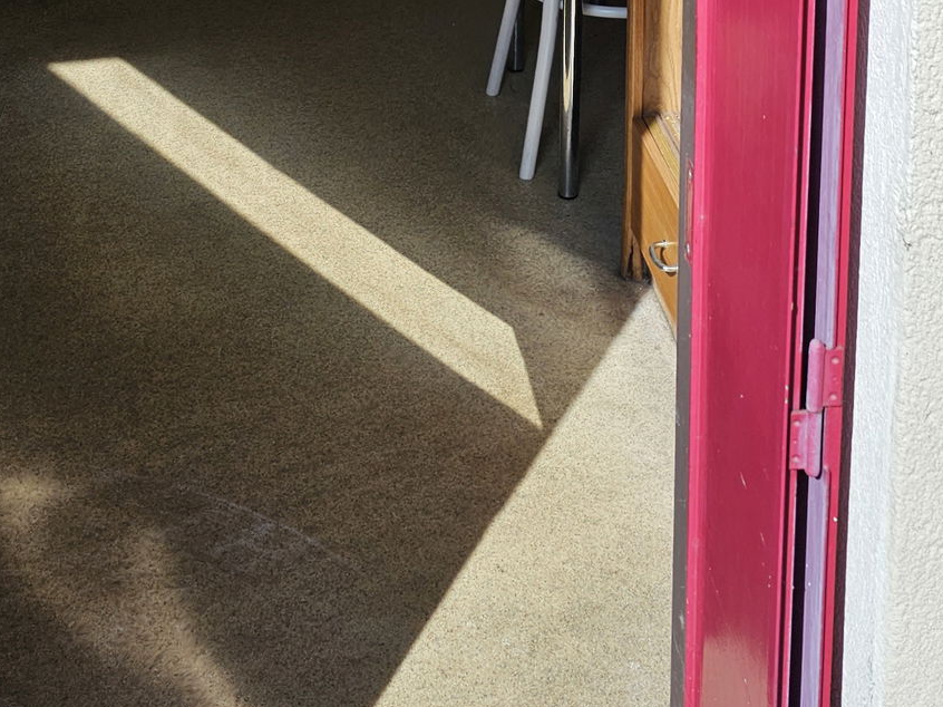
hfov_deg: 33.2
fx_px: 1580
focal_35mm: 58
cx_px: 421
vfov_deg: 21.7
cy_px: -302
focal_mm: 6.3
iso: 10
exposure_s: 1/748
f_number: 1.7
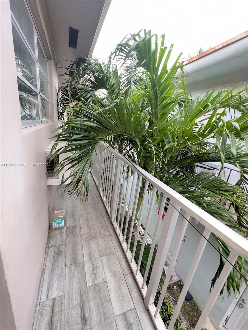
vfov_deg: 102.1
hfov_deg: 85.7
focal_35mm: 14
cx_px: 124
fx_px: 134
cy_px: 165
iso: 250
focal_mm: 2.22
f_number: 2.2
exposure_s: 1/99
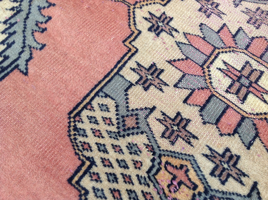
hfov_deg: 52.7
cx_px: 134
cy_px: 100
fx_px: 271
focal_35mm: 35
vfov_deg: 40.6
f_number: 2.4
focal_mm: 4.28
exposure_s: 1/199
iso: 50
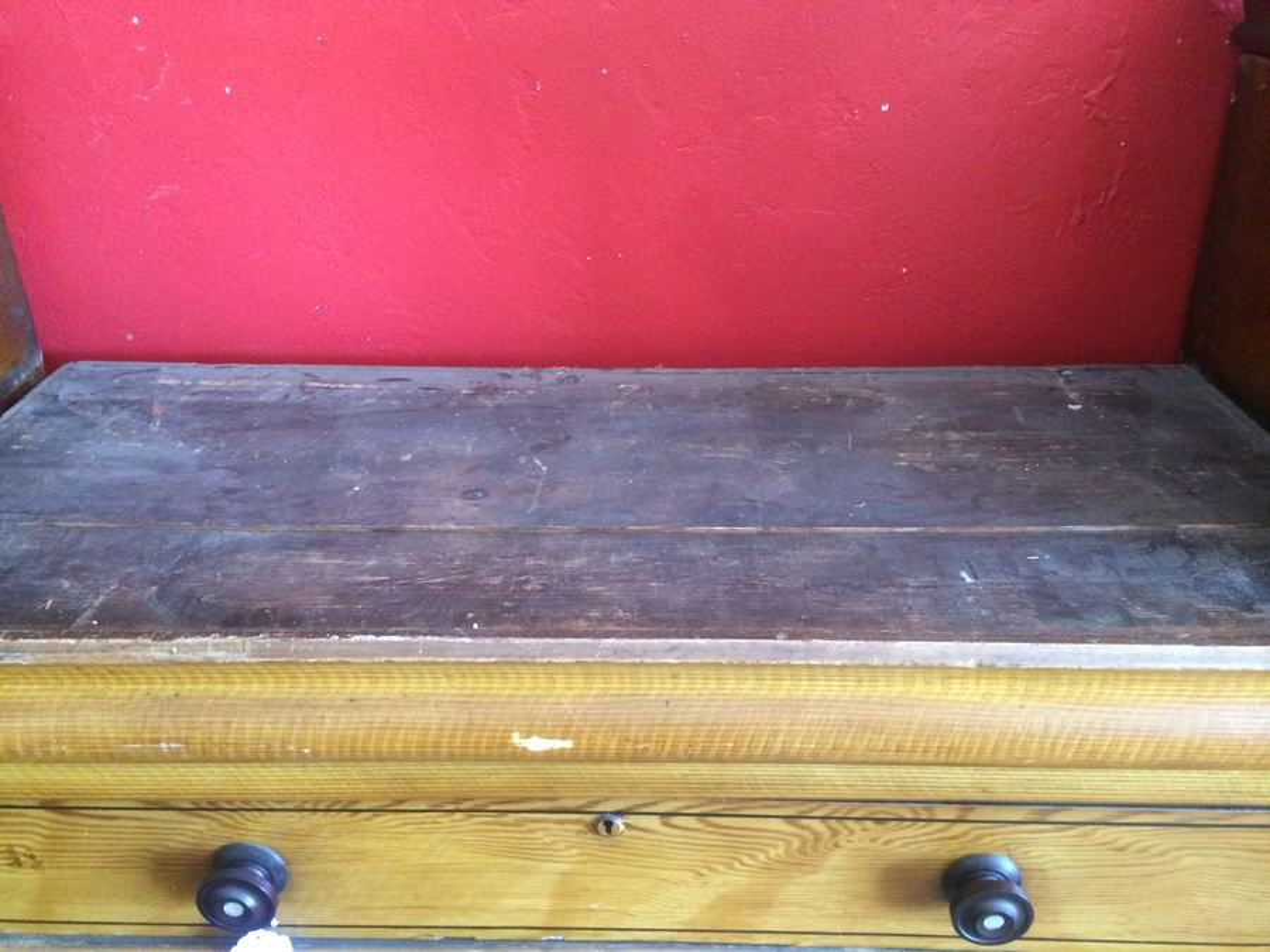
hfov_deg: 60.0
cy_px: 476
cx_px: 635
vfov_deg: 46.8
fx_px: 1101
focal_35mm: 30
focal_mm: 4.12
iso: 320
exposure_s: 1/15
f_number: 2.2
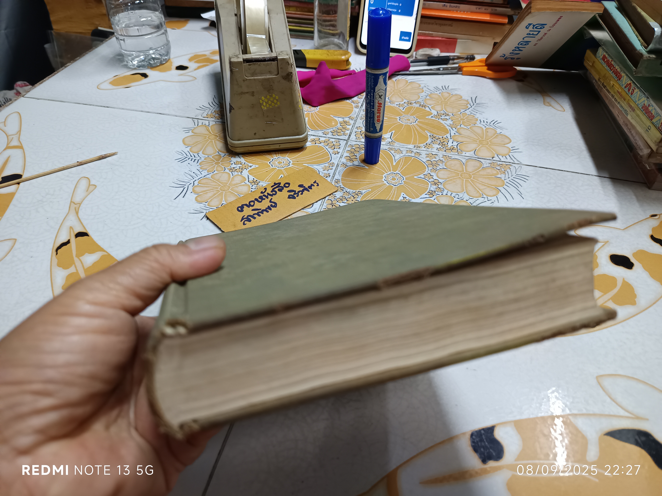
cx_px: 331
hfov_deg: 71.6
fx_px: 459
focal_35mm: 24
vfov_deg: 56.8
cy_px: 248
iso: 980
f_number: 1.7
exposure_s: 1/25
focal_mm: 5.31
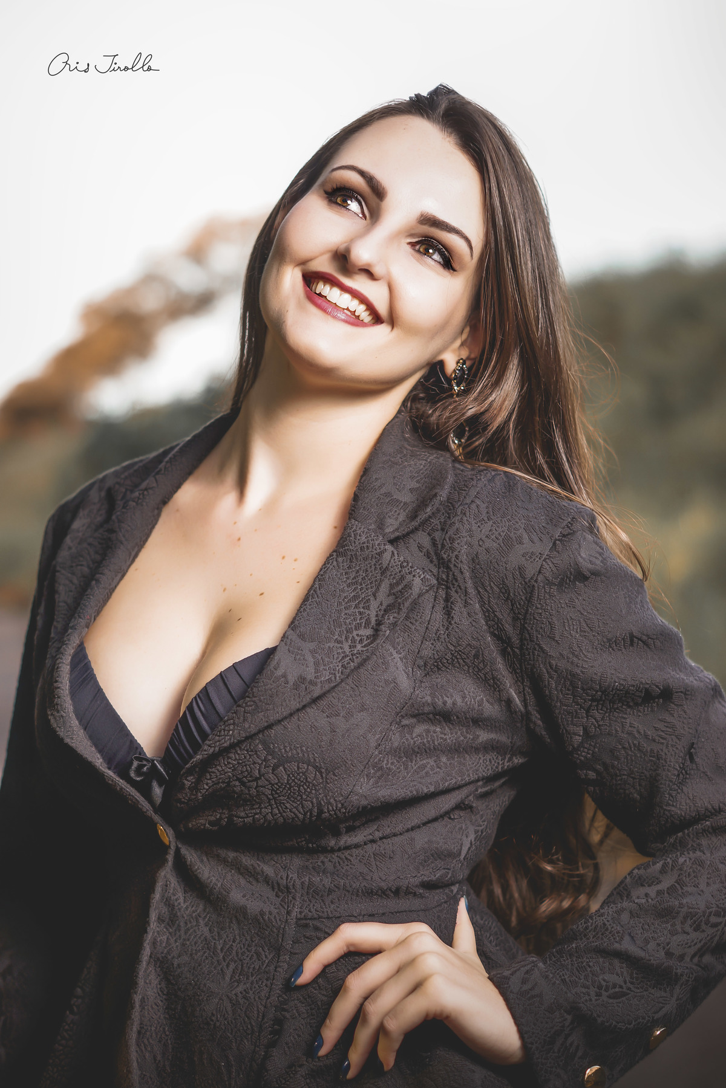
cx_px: 363
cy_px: 544
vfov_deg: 27.0
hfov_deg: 18.2
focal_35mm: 75
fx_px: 2269
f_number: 2.2
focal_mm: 50
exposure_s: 1/250
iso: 100
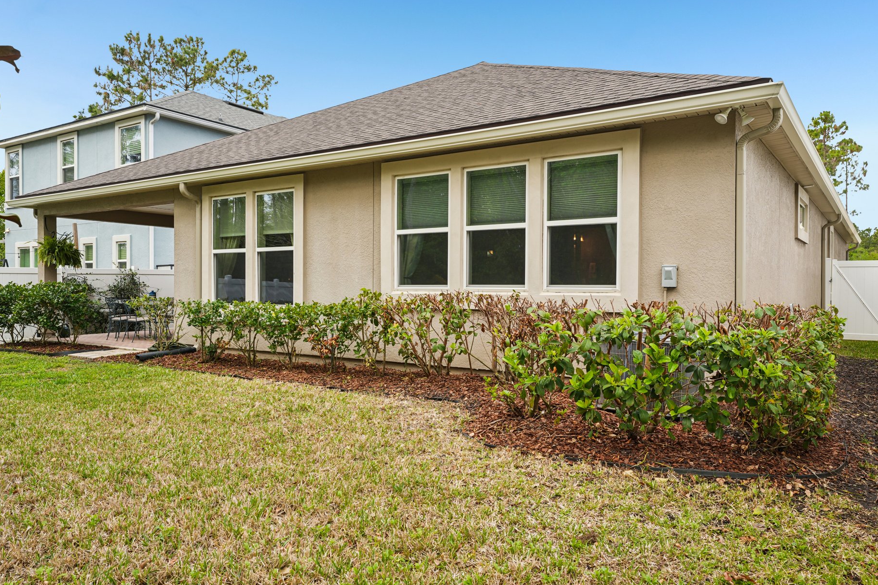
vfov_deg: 47.9
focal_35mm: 27
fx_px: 658
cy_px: 316
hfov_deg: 67.4
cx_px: 443
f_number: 10
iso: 100
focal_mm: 24
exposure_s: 1/30
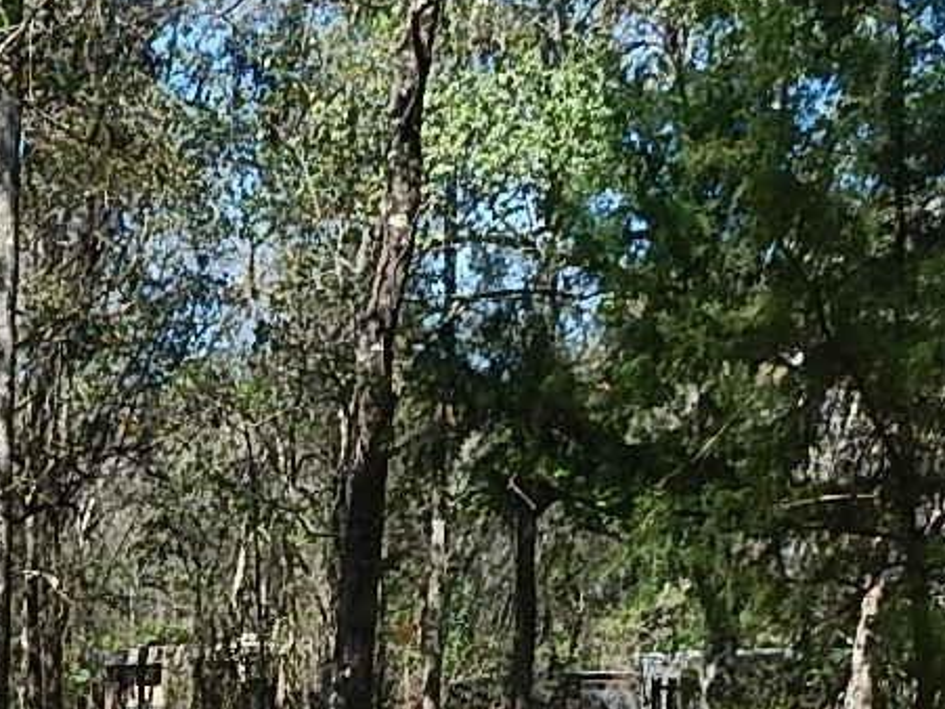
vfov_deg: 16.9
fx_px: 2129
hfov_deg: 23.7
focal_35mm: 78
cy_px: 1097
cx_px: -48
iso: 125
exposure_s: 1/800
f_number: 3
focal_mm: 4
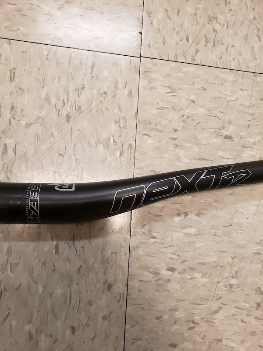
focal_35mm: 26
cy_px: 176
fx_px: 263
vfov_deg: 67.3
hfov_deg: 53.1
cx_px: 132
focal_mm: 4.3
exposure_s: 1/24
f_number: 2.4
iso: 250
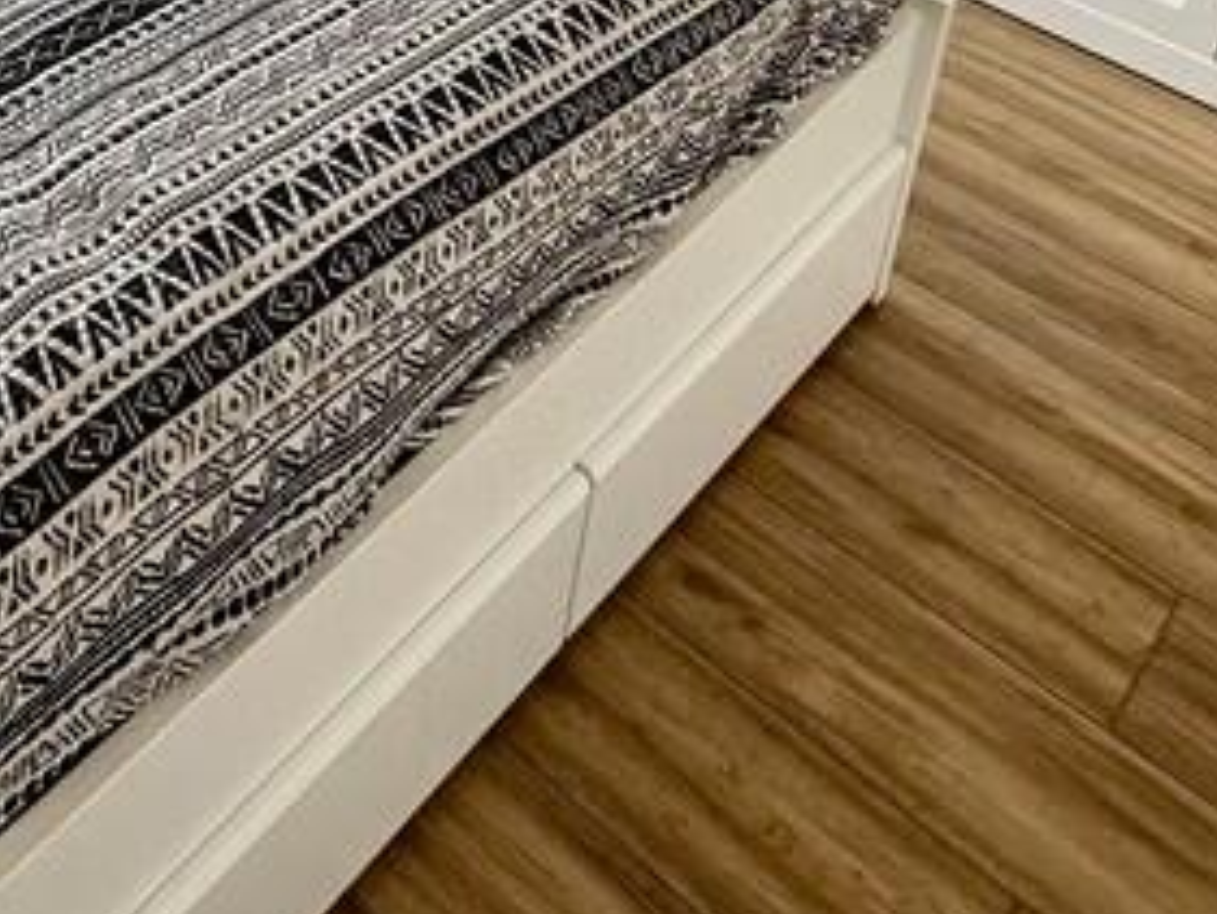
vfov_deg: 23.2
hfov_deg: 35.4
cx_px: 134
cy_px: -442
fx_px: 1794
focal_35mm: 51
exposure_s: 1/100
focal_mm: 2.22
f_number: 2.2
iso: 100
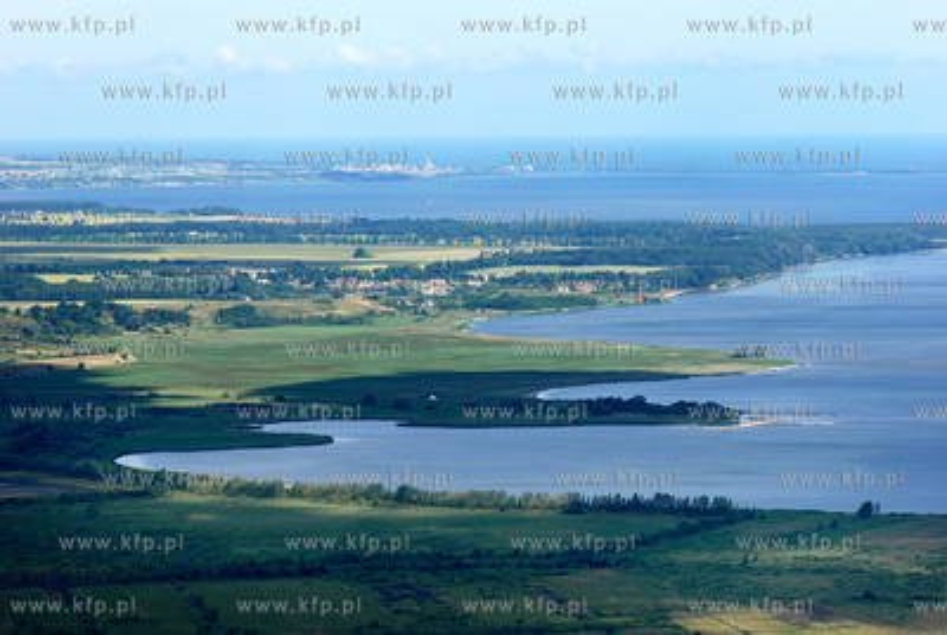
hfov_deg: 11.0
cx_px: 474
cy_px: 318
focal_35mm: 188
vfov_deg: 7.3
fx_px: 4940
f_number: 5.6
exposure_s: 1/1000
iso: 200
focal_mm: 125
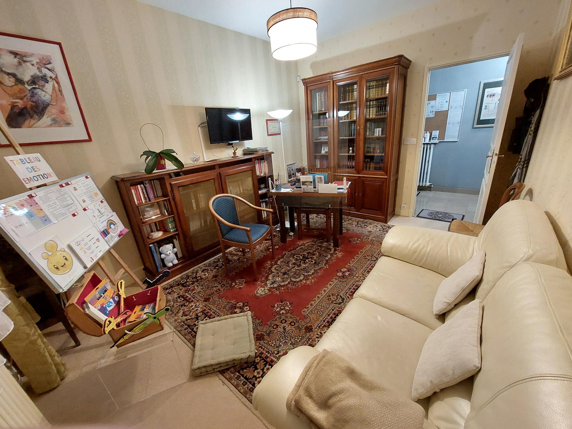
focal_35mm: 13
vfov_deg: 89.9
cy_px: 214
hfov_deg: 106.2
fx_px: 215
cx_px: 286
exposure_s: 1/25
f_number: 2.2
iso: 400
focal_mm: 1.74
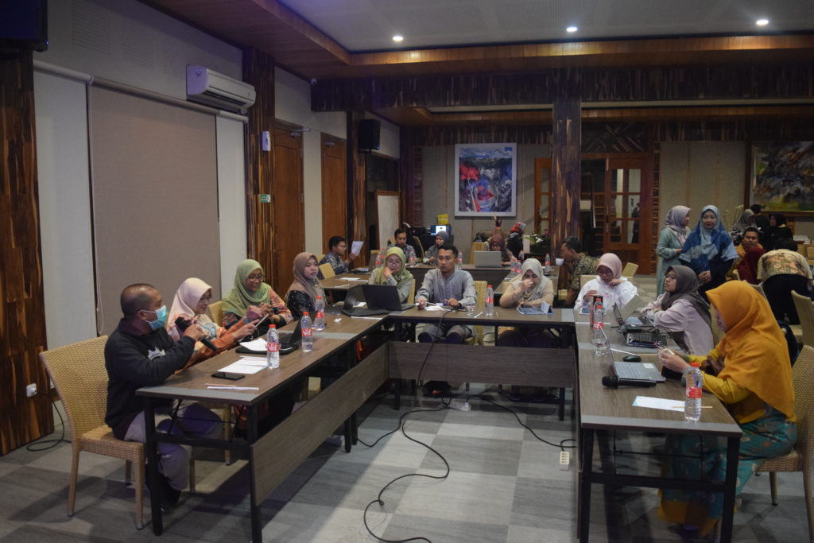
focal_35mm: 27
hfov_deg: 67.4
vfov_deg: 47.9
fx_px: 611
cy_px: 272
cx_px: 407
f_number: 3.5
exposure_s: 1/60
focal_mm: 18
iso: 3200
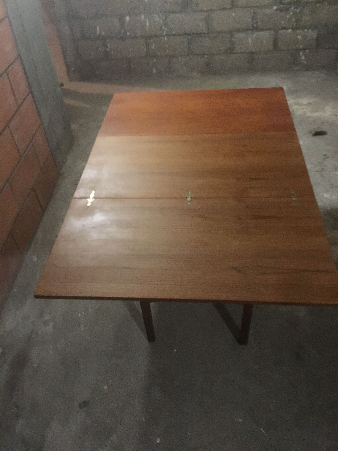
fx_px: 378
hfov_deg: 48.2
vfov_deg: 61.7
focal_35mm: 29
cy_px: 226
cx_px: 169
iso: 200
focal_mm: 4.15
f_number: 2.2
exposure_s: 1/8
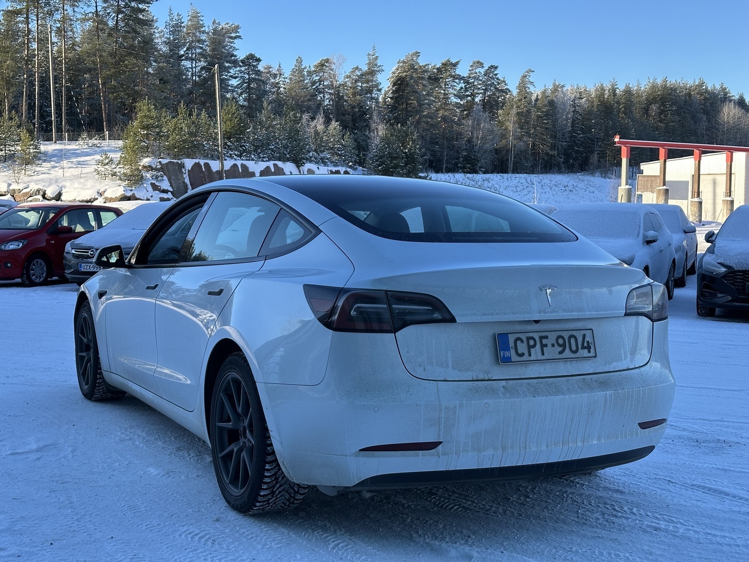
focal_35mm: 48
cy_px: 281
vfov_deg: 30.3
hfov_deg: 39.7
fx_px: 1039
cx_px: 374
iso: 64
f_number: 1.78
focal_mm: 6.86
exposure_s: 1/971
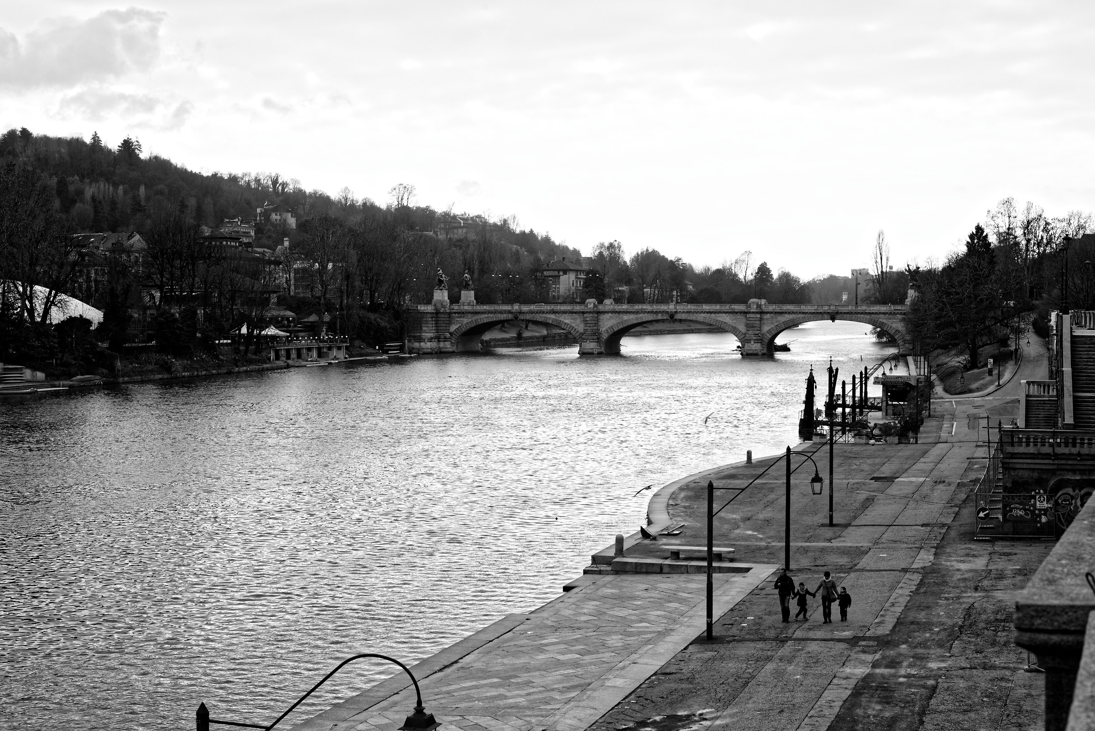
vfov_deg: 27.0
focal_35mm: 50
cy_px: 366
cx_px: 548
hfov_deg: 39.6
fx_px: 1521
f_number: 11
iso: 200
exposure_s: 1/250
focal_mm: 50
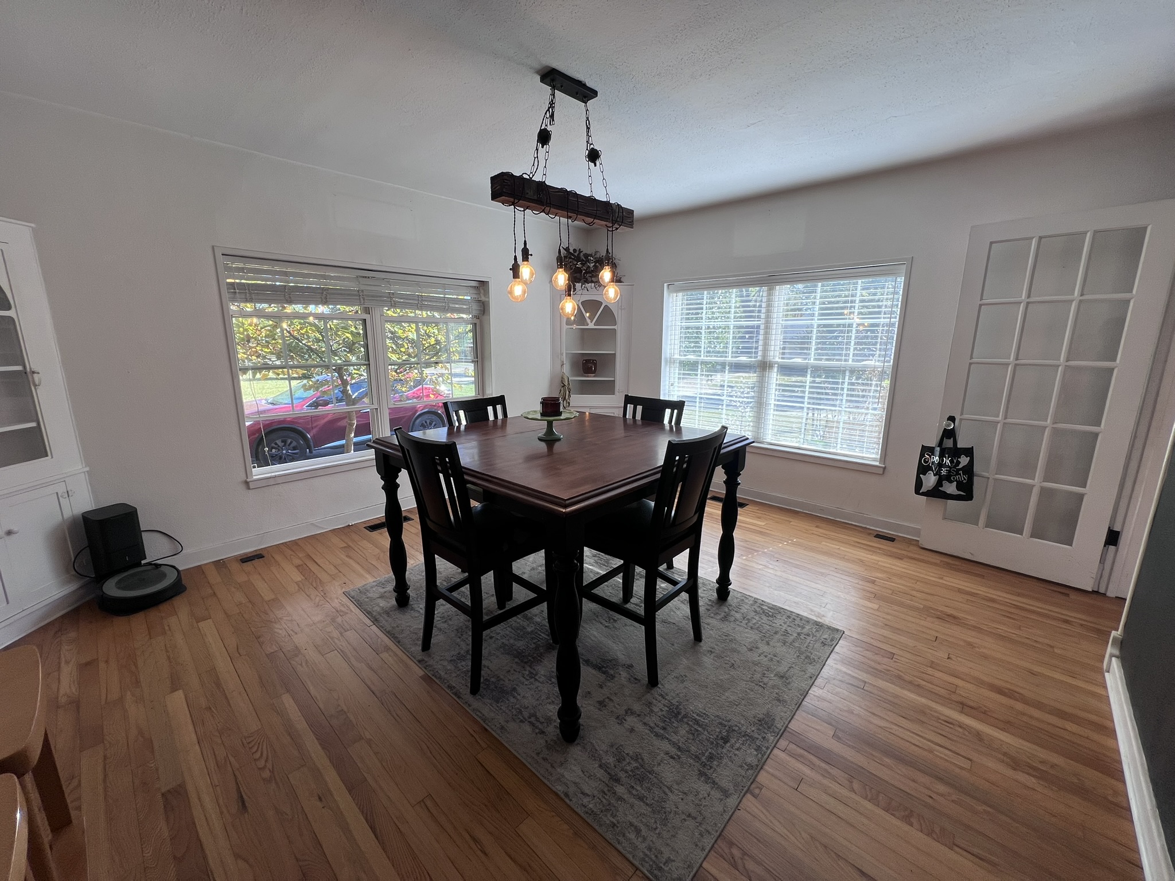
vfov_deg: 89.9
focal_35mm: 13
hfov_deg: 106.2
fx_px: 441
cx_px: 588
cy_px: 440
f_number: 1.8
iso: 40
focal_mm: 1.57
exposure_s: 1/120
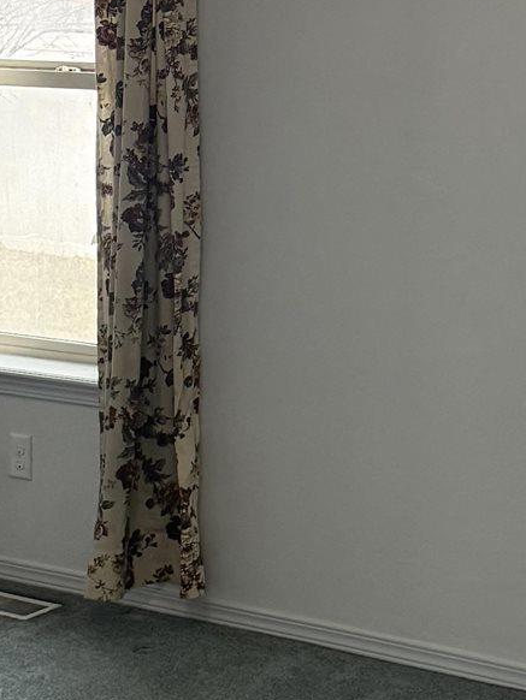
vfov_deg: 20.5
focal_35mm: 95
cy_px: 203
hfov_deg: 15.5
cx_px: 401
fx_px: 1923
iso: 400
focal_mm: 6.76
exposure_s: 1/120
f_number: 1.78
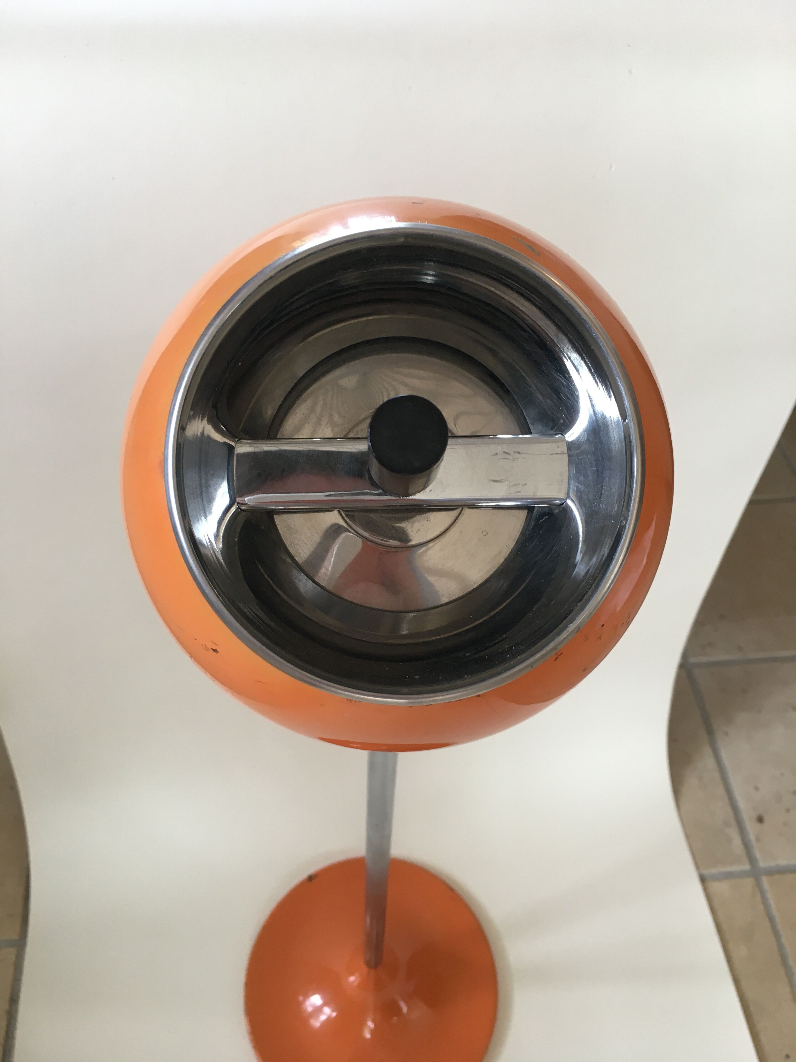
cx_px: 398
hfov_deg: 48.2
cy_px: 531
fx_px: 889
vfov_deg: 61.7
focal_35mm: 29
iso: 64
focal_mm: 4.15
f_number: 2.2
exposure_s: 1/33
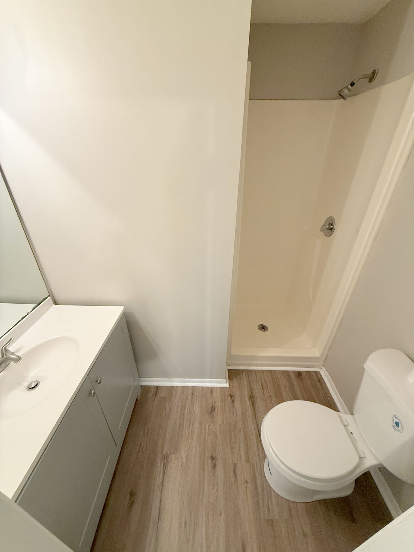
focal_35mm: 14
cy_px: 276
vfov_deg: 102.1
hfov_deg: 85.7
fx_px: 223
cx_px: 207
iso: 320
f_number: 2.2
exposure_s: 1/60
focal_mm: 2.22
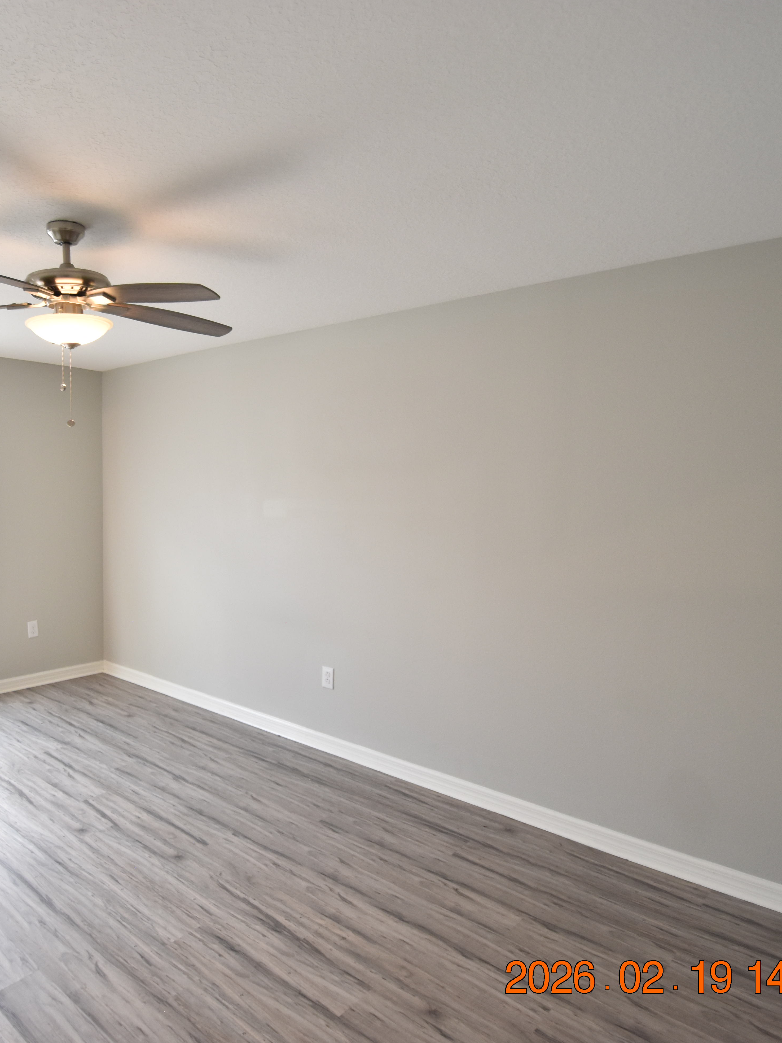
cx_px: 212
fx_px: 663
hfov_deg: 58.5
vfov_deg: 76.4
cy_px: 527
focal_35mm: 22
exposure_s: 1/90
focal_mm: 10
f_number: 3.5
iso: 800
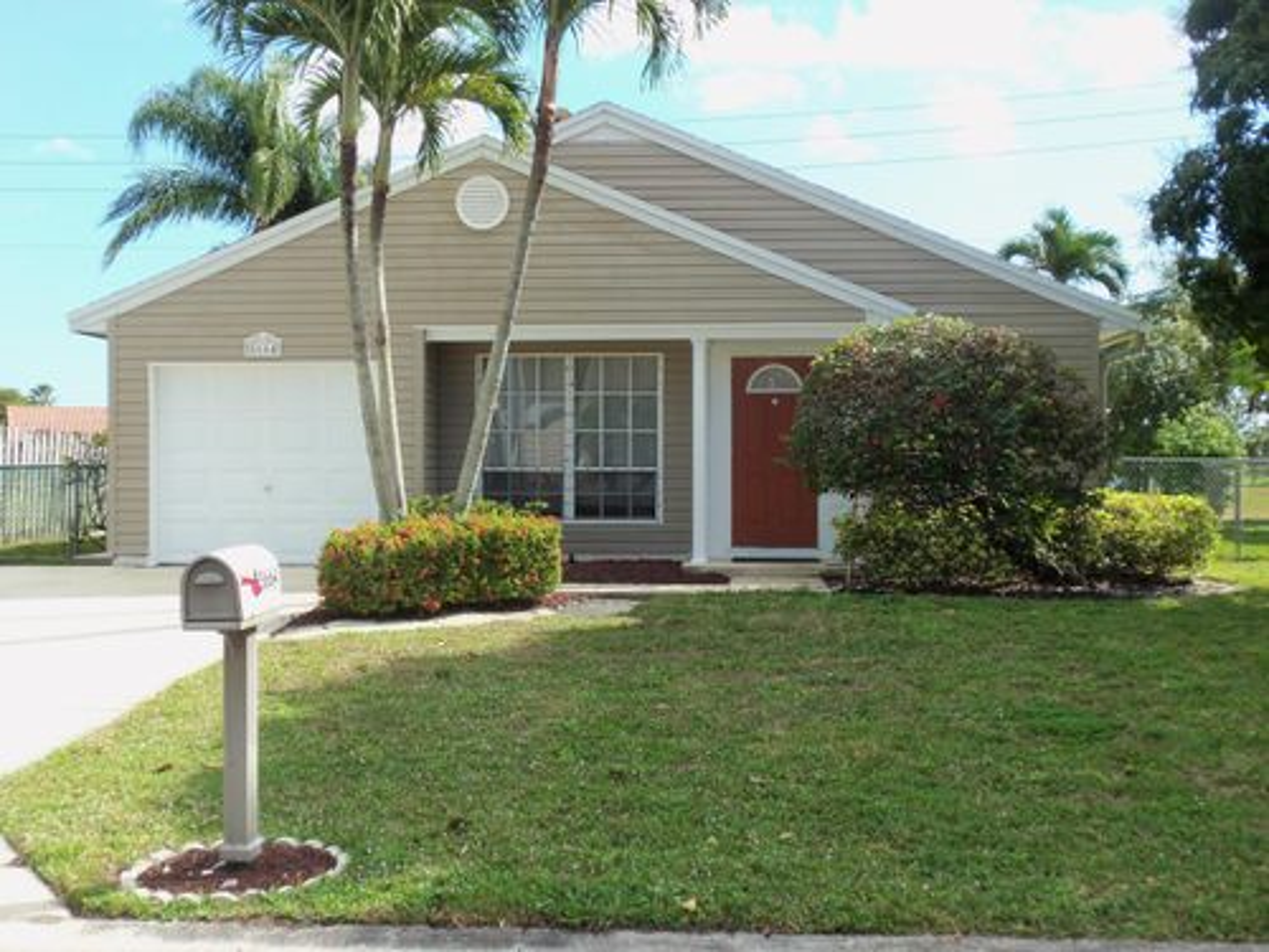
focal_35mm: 48
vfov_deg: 30.3
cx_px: 634
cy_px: 476
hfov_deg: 39.7
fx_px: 1760
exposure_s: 1/250
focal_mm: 8.7
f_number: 3.9
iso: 80
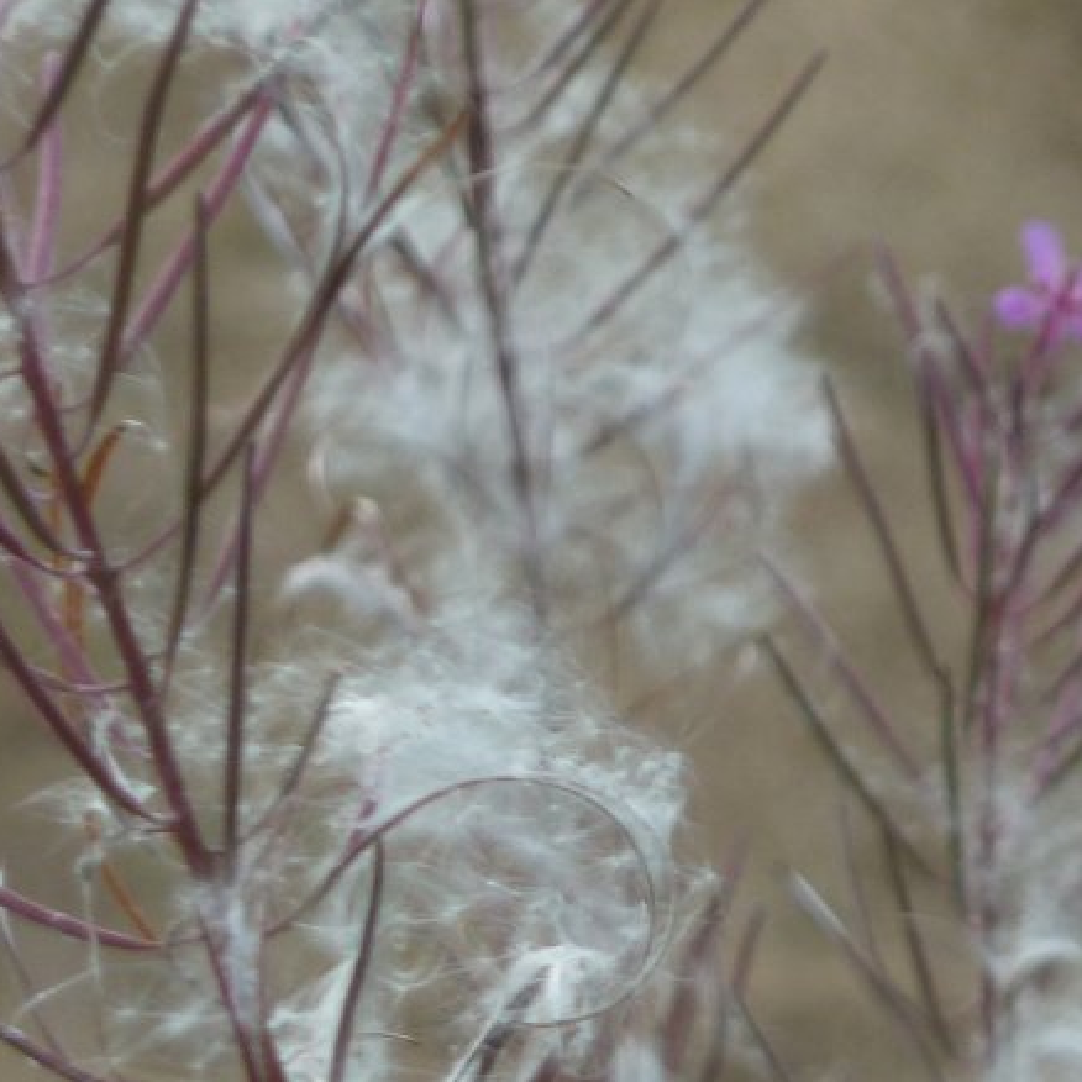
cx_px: 1208
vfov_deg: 2.1
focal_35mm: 824
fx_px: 29140
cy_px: 825
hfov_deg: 2.1
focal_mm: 49.2
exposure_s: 1/160
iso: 80
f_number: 4.9
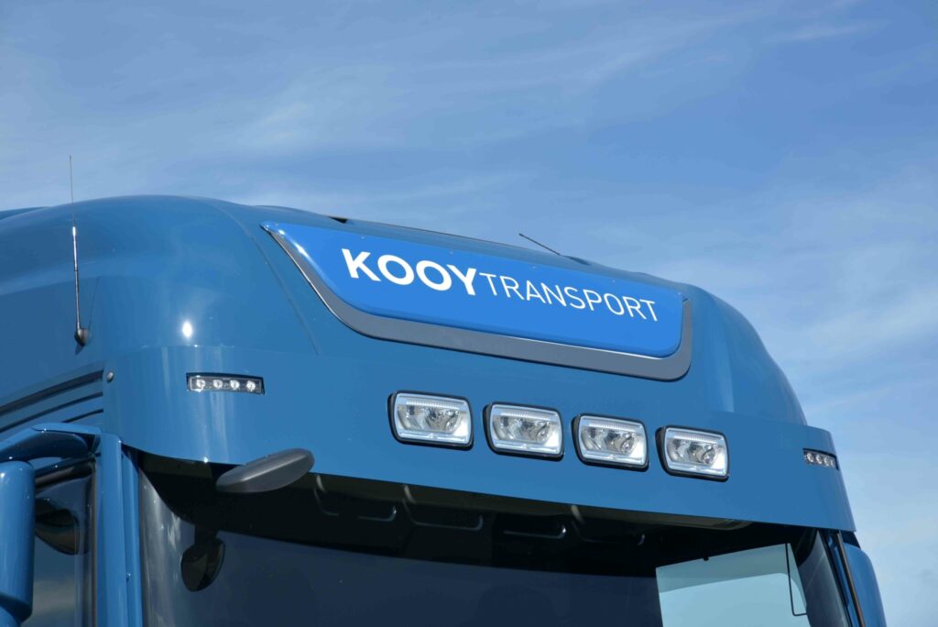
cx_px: 469
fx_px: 2346
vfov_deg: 15.2
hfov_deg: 22.6
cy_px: 314
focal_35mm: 90
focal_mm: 90
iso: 250
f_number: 7.1
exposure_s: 1/800
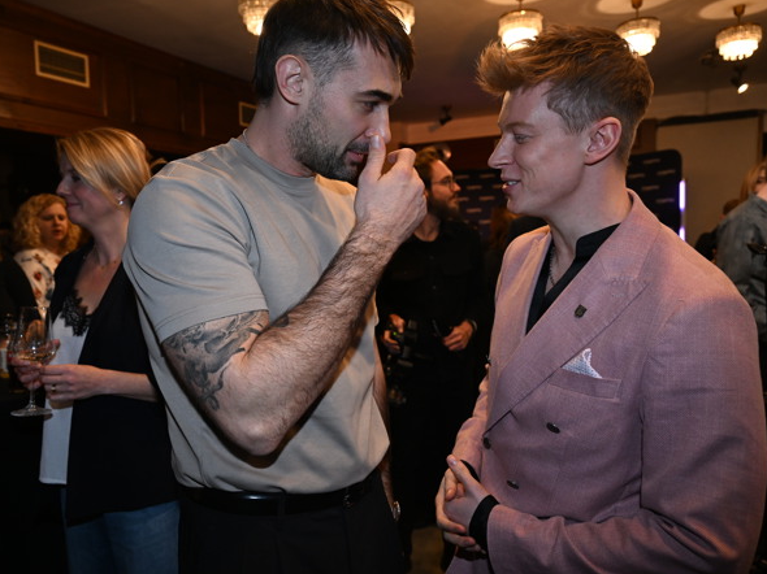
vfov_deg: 51.3
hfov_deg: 65.1
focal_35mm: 27
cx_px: 333
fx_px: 598
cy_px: 282
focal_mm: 24
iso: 1600
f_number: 4
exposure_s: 1/250
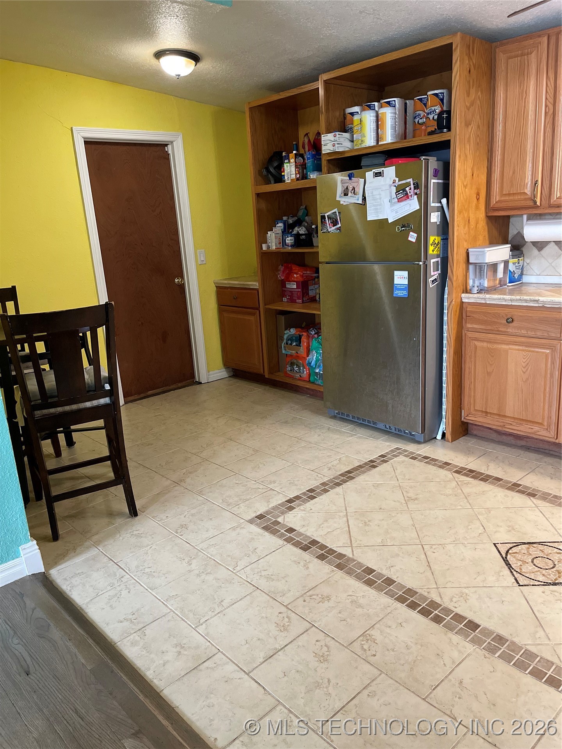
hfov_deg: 53.1
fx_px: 563
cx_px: 281
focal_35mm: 26
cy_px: 374
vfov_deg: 67.3
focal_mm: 5.1
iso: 400
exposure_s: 1/60
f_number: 1.6
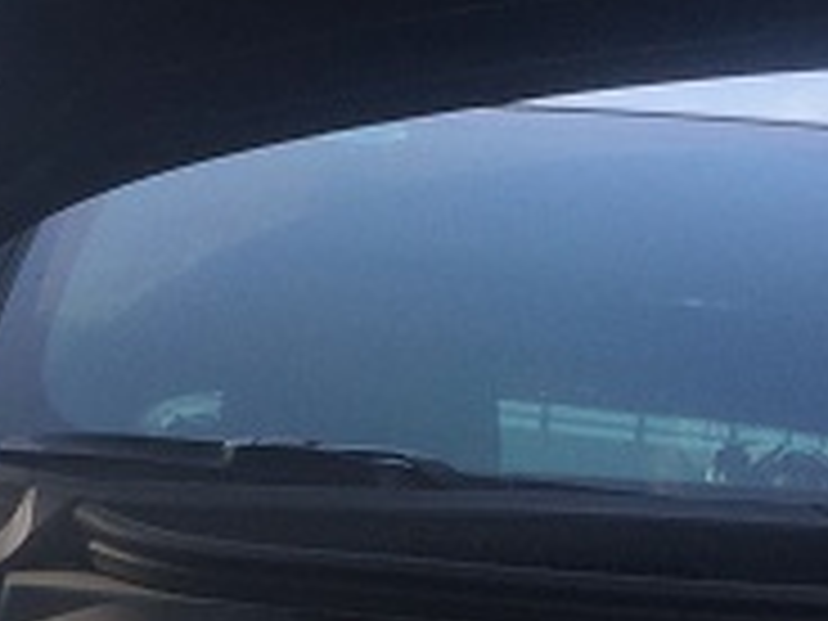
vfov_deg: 11.0
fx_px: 3014
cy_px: 1120
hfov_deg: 15.6
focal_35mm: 126
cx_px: 360
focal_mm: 4.15
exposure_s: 1/942
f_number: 2.2
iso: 32
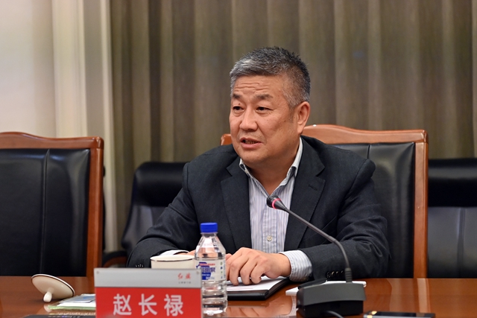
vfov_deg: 14.1
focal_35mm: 97
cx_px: 238
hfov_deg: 21.0
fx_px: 1285
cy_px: 159
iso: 2000
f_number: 4
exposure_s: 1/160
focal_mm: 65
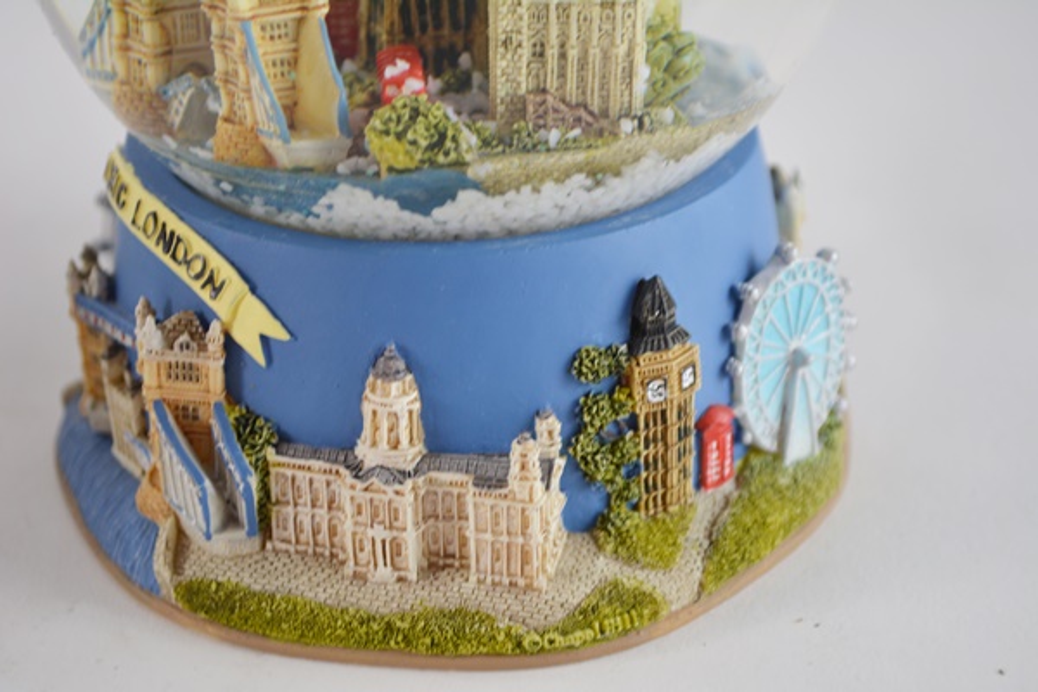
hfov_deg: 24.6
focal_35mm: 82
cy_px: 346
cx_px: 519
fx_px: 2379
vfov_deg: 16.6
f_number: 5.6
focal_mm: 55
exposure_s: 1/80
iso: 400
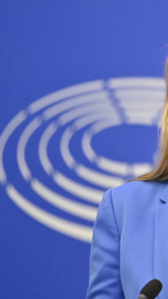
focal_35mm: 333
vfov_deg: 6.5
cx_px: 209
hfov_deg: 3.6
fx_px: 2647
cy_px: 157
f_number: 2.8
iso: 5000
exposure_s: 1/1000
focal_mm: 200
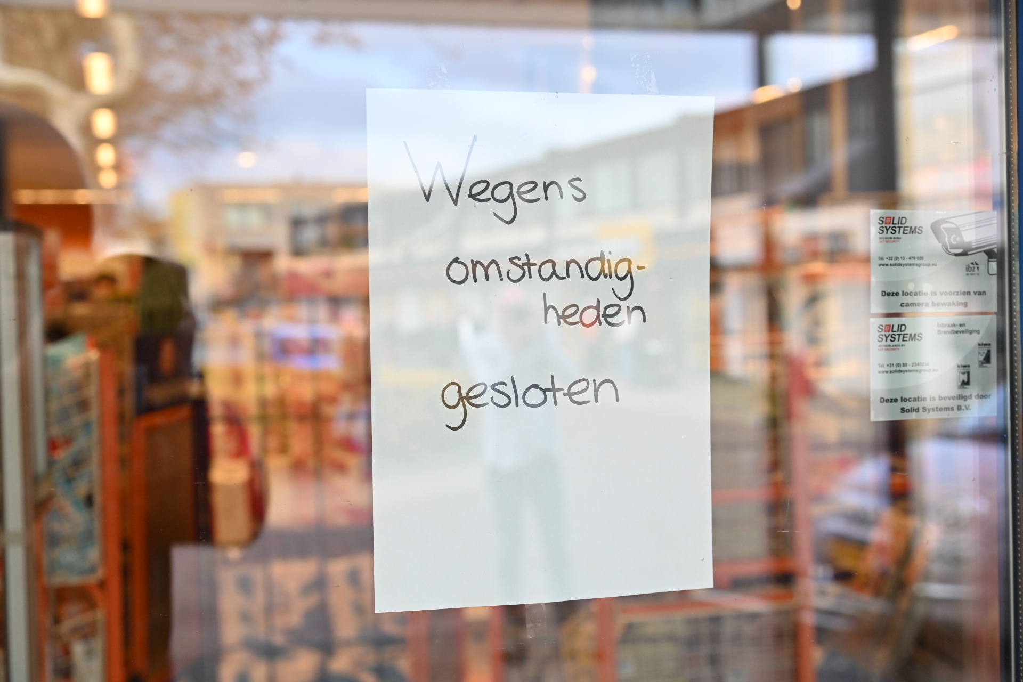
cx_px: 512
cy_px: 341
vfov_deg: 26.0
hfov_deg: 38.2
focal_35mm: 52
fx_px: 1478
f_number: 5
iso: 400
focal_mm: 52
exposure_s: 1/125
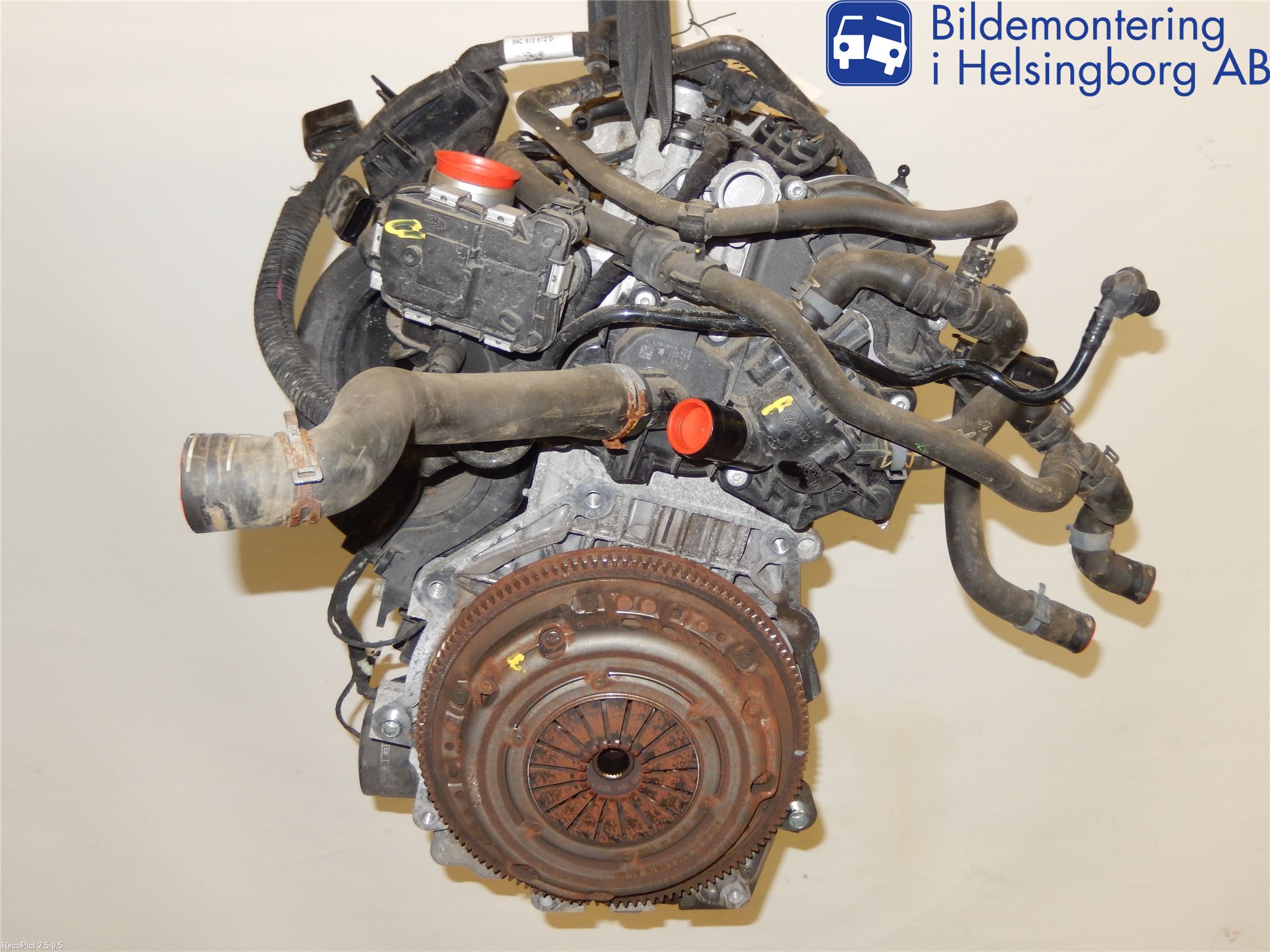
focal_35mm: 36
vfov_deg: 39.7
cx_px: 635
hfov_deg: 51.4
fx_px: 1321
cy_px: 476
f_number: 4
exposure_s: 1/30
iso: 200
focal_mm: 6.5
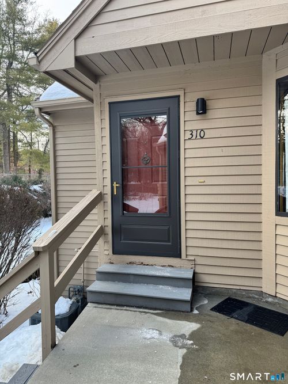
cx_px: 144
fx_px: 266
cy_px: 192
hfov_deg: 56.8
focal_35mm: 24
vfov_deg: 71.6
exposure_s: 1/188
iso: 64
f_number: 1.78
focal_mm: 6.76
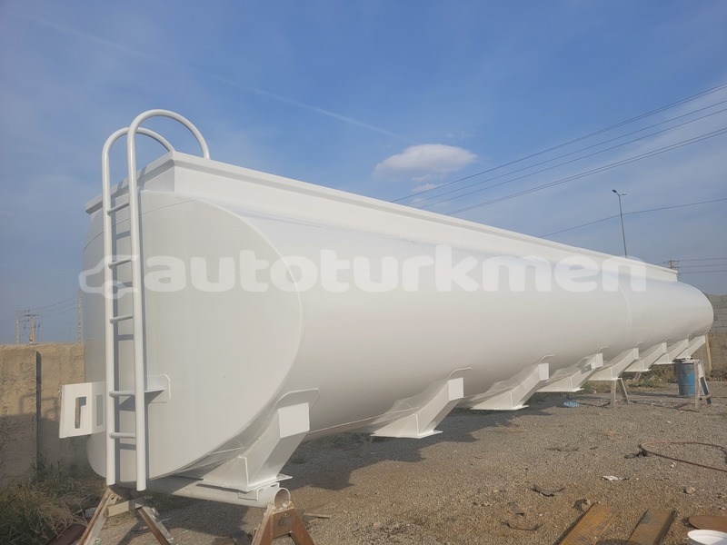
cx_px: 364
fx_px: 546
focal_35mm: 26
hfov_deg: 67.3
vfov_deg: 53.1
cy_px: 272
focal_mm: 5.4
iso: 40
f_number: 1.8
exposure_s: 1/3483
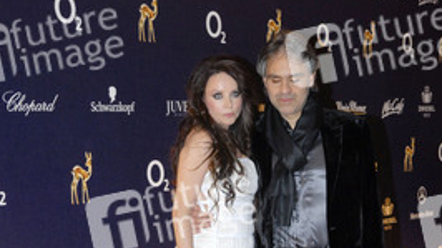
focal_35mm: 90
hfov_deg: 23.7
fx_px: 1054
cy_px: 298
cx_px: 221
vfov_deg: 13.1
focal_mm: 38
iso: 500
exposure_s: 1/100
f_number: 5.6
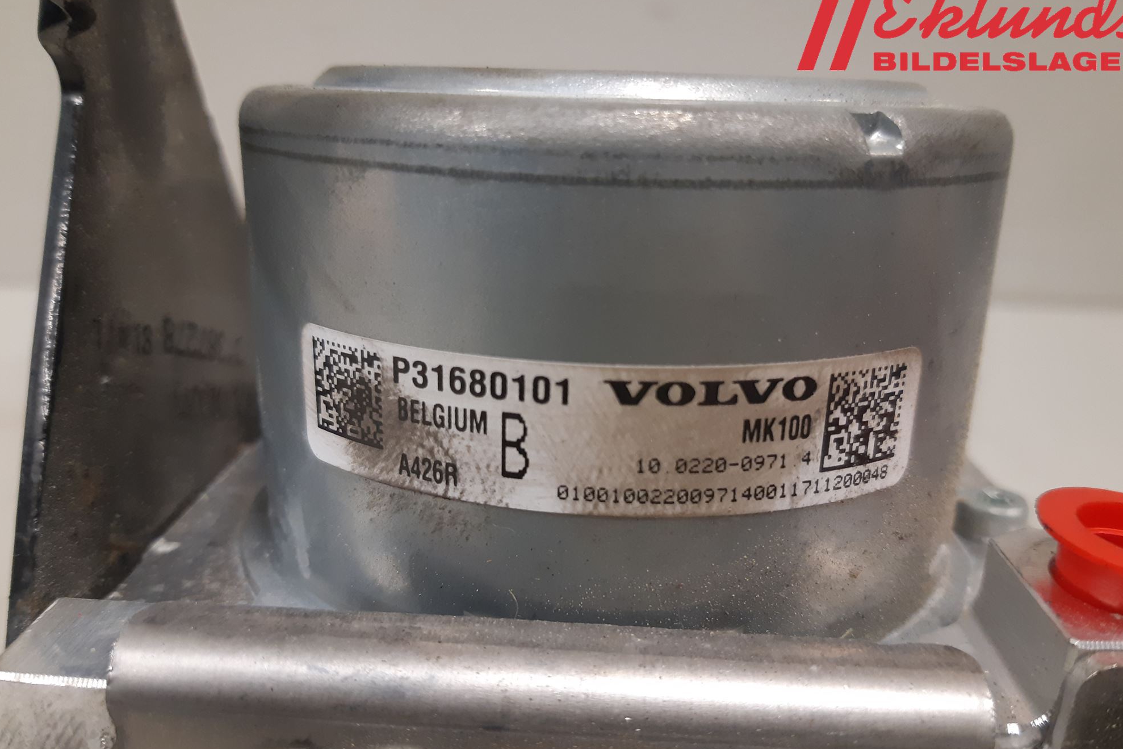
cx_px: 564
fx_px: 873
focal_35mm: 28
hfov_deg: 65.5
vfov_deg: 46.3
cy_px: 411
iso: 200
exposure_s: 1/50
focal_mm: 3.93
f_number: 1.7
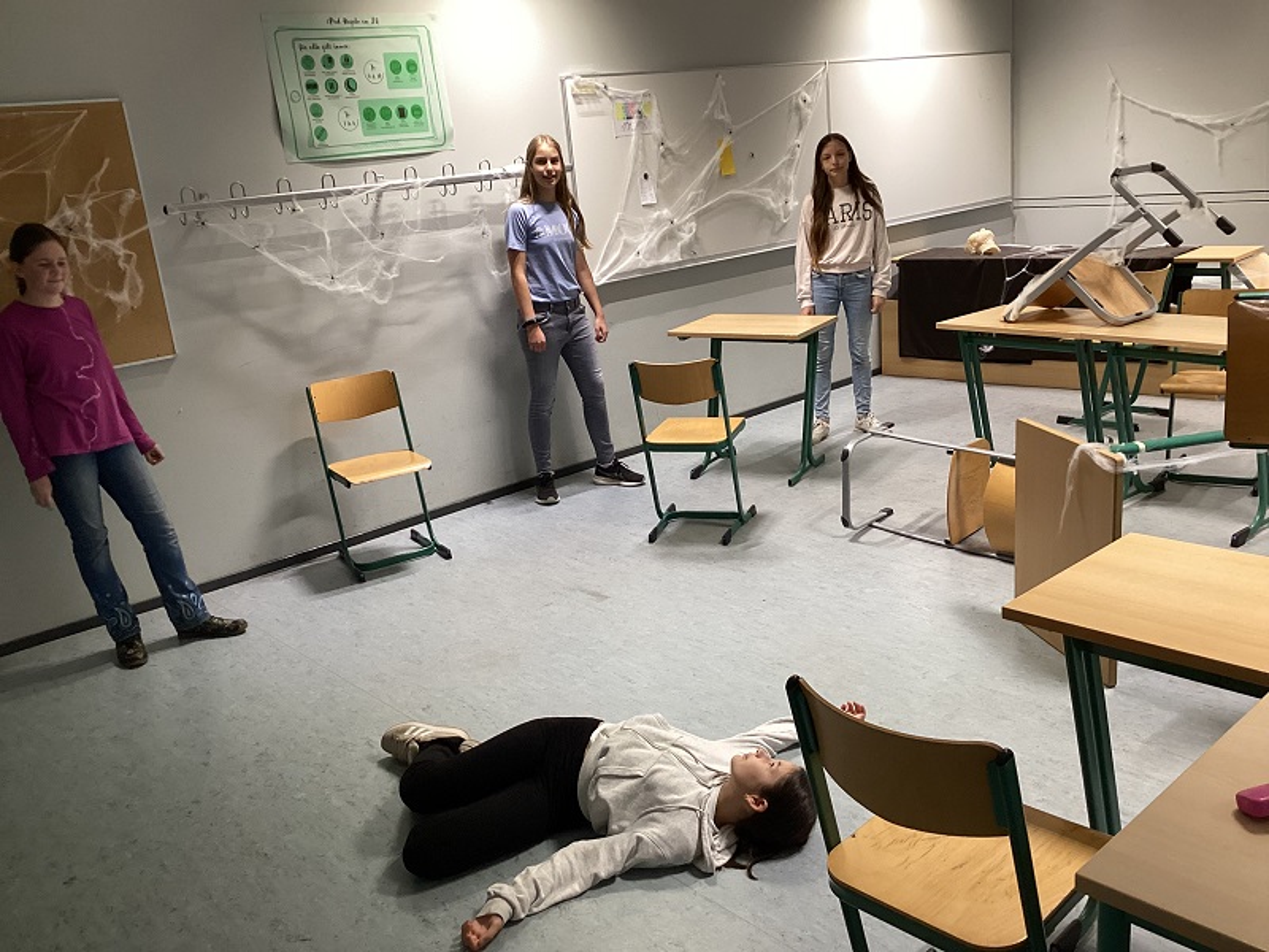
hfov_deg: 58.4
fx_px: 1136
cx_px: 634
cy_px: 476
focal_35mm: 31
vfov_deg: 45.4
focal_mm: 3.3
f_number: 2.4
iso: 125
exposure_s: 1/60
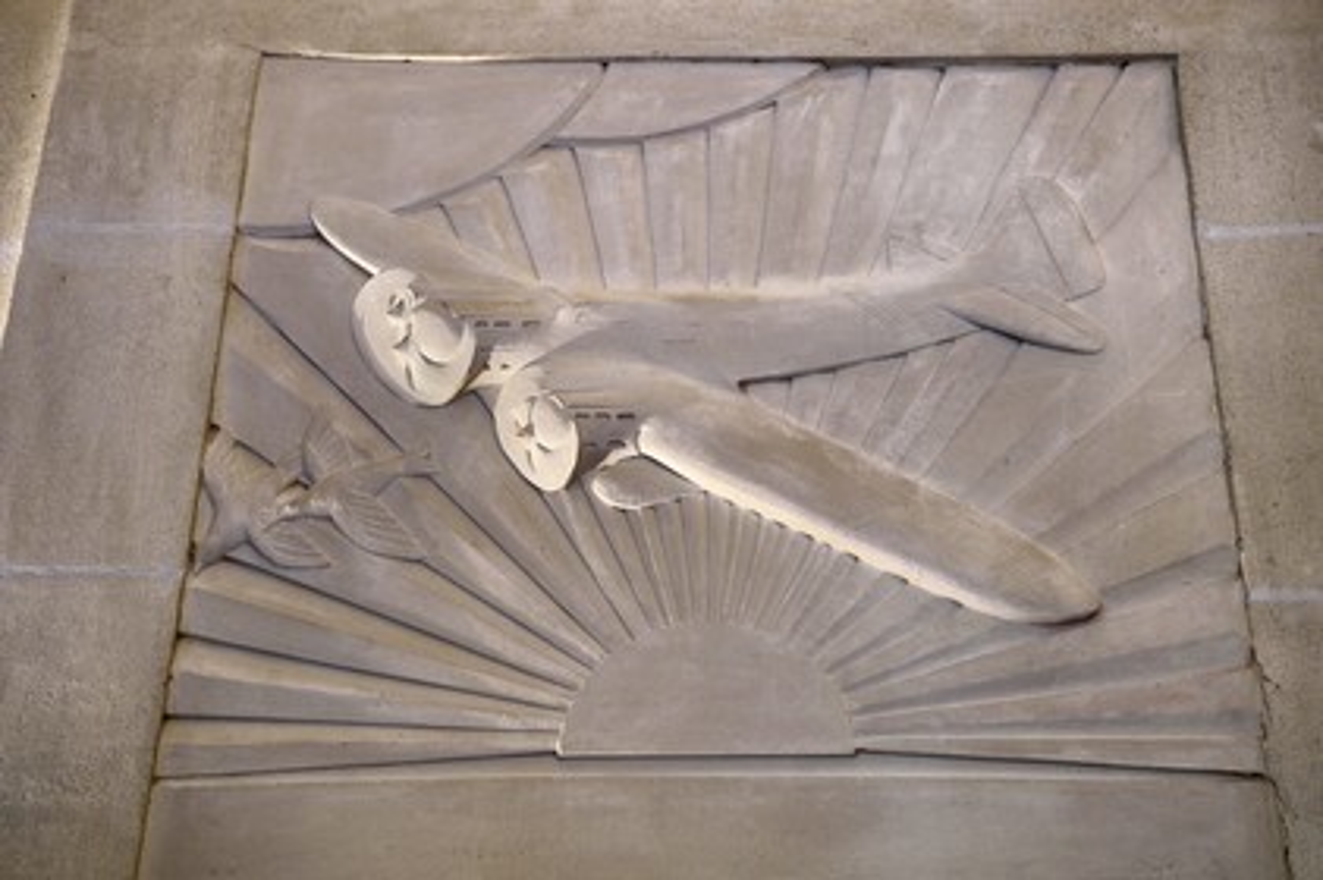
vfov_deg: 19.4
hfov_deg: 28.9
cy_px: 440
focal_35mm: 70
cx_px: 662
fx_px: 2570
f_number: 6.3
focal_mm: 70
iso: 800
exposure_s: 1/50
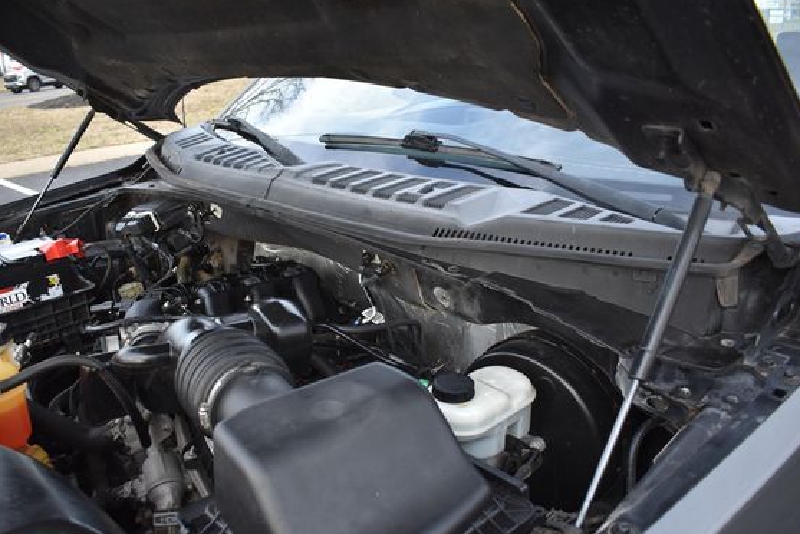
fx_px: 689
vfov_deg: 42.3
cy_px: 301
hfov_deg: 60.1
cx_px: 359
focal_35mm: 31
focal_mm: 18
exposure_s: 1/250
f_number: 4
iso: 400
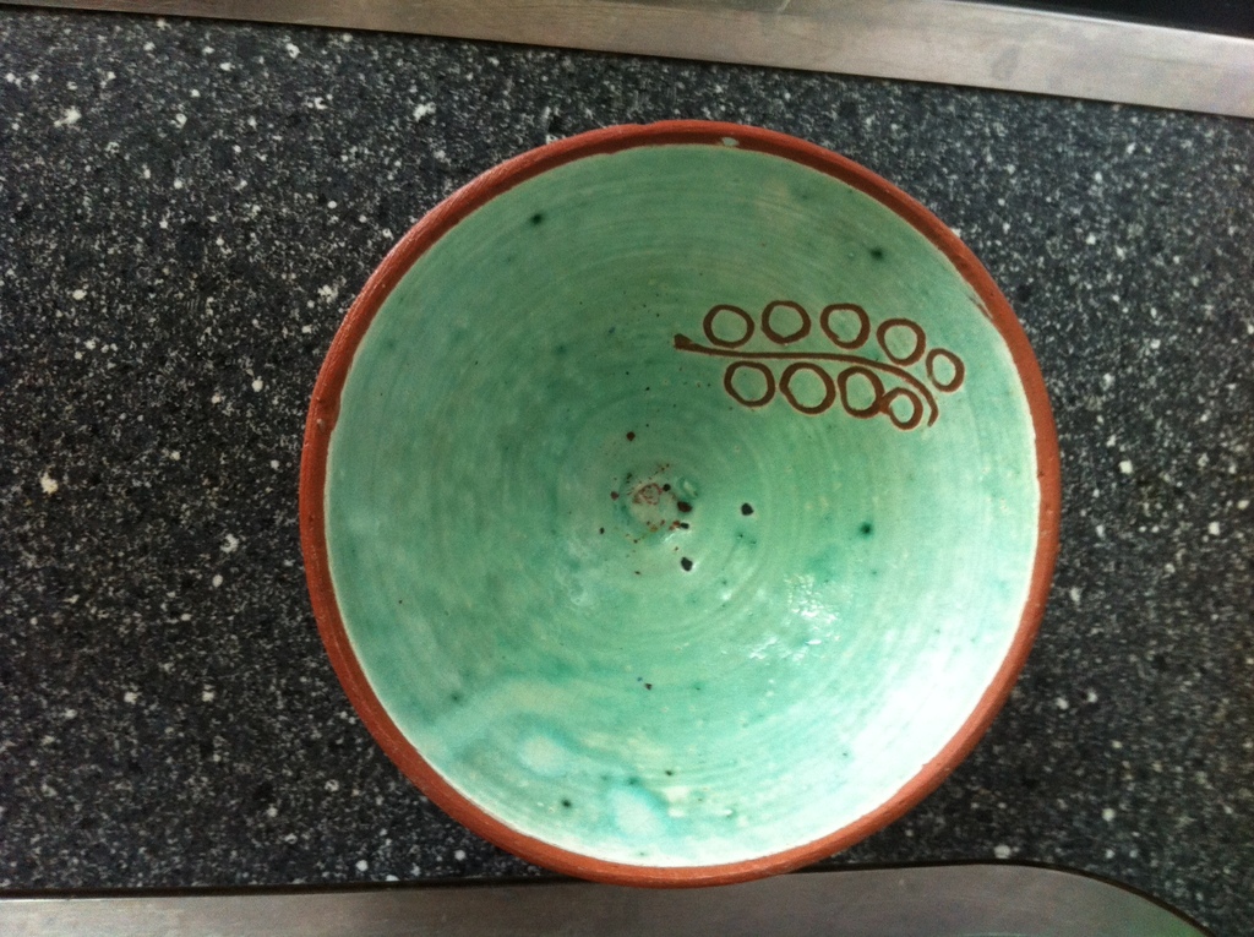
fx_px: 1266
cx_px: 627
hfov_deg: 52.7
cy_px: 468
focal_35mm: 35
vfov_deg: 40.6
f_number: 2.8
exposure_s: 1/15
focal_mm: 3.85
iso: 160
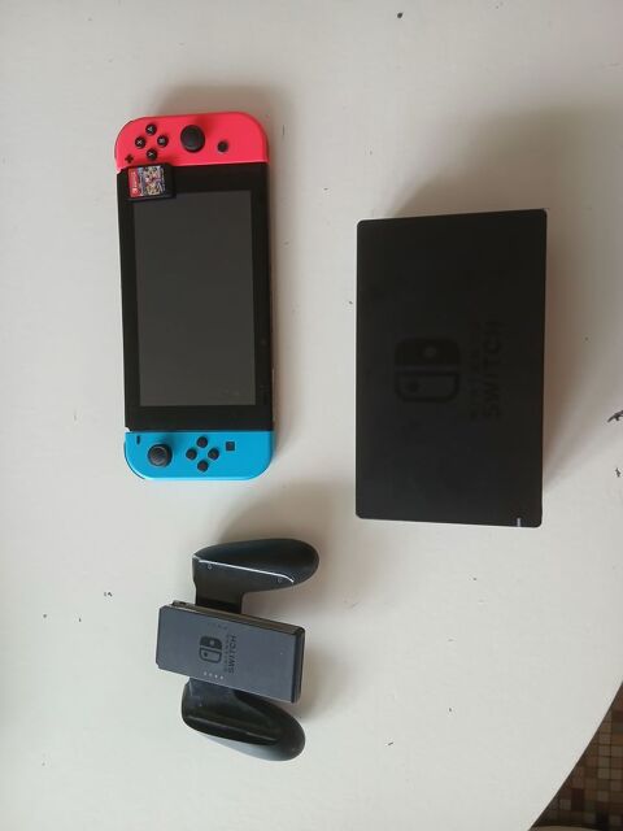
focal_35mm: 26
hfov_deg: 53.1
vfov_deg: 67.3
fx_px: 624
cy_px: 416
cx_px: 312
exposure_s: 1/50
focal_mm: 3.98
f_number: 1.8
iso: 250
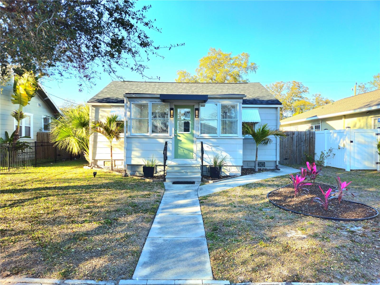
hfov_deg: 73.9
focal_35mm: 23
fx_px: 252
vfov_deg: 58.9
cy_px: 142
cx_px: 190
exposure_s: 1/455
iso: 25
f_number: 1.8
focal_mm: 5.4
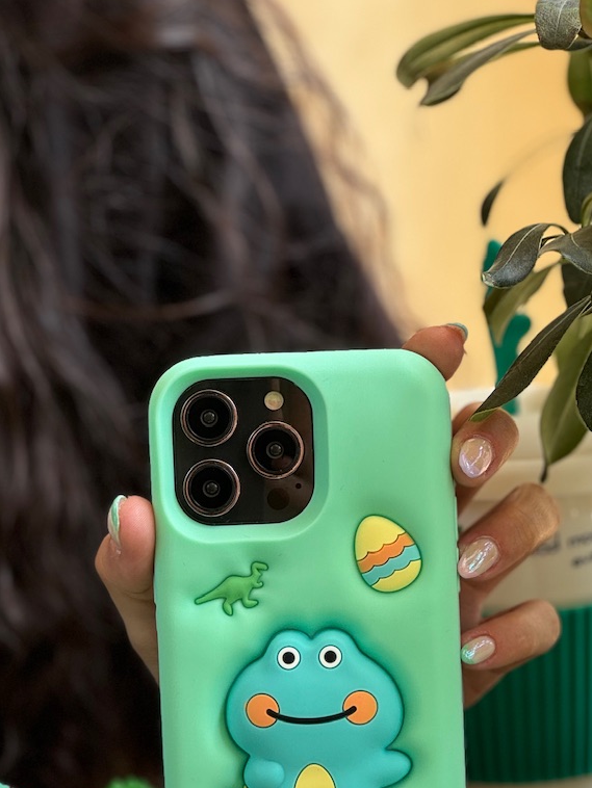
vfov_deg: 15.1
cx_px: 382
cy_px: 631
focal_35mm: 130
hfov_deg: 11.4
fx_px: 2963
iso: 32
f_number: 2.8
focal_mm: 9
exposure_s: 1/99
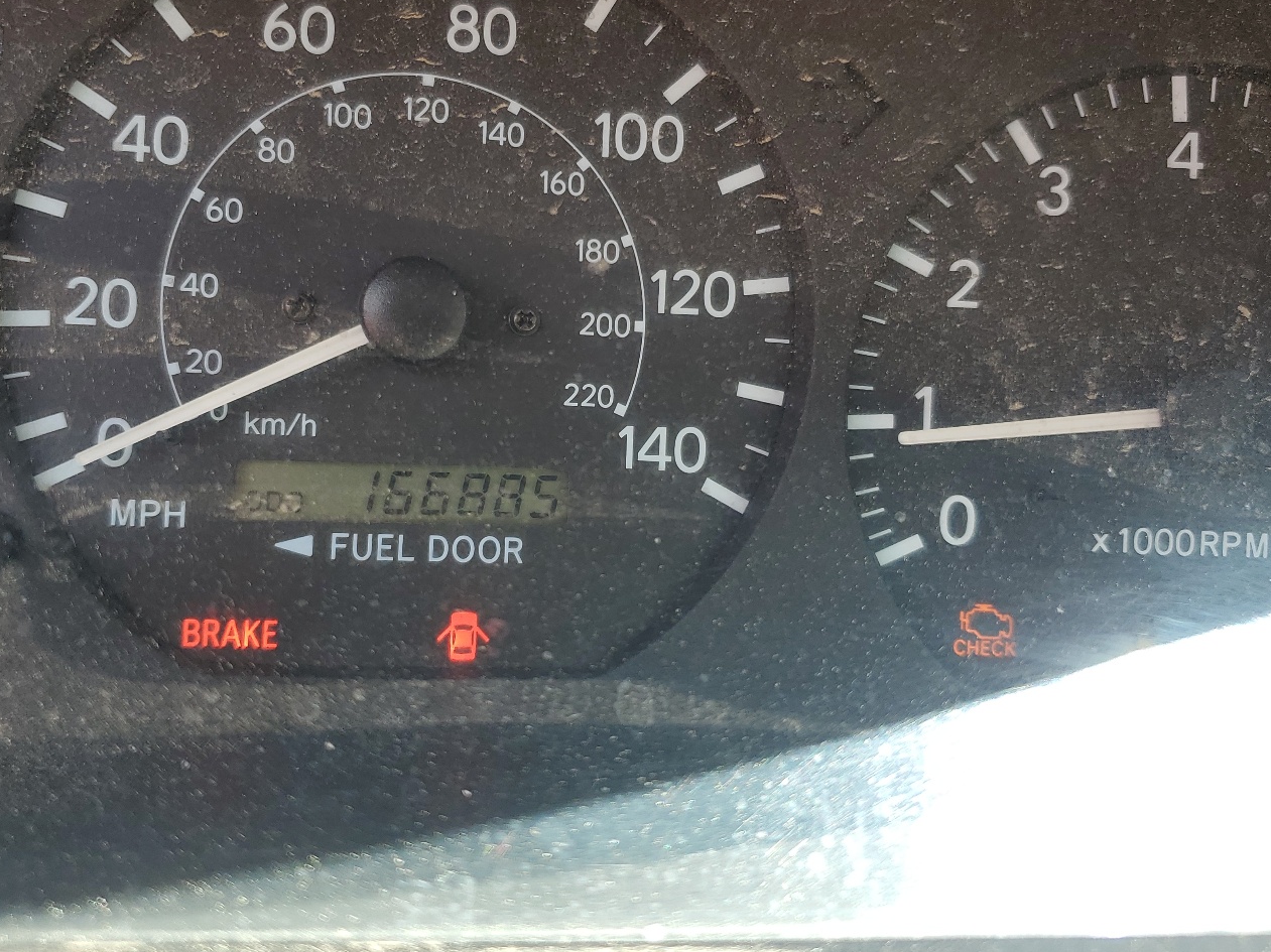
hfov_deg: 55.3
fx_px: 1211
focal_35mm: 33
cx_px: 573
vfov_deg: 42.9
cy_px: 431
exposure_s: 1/200
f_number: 1.5
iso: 50
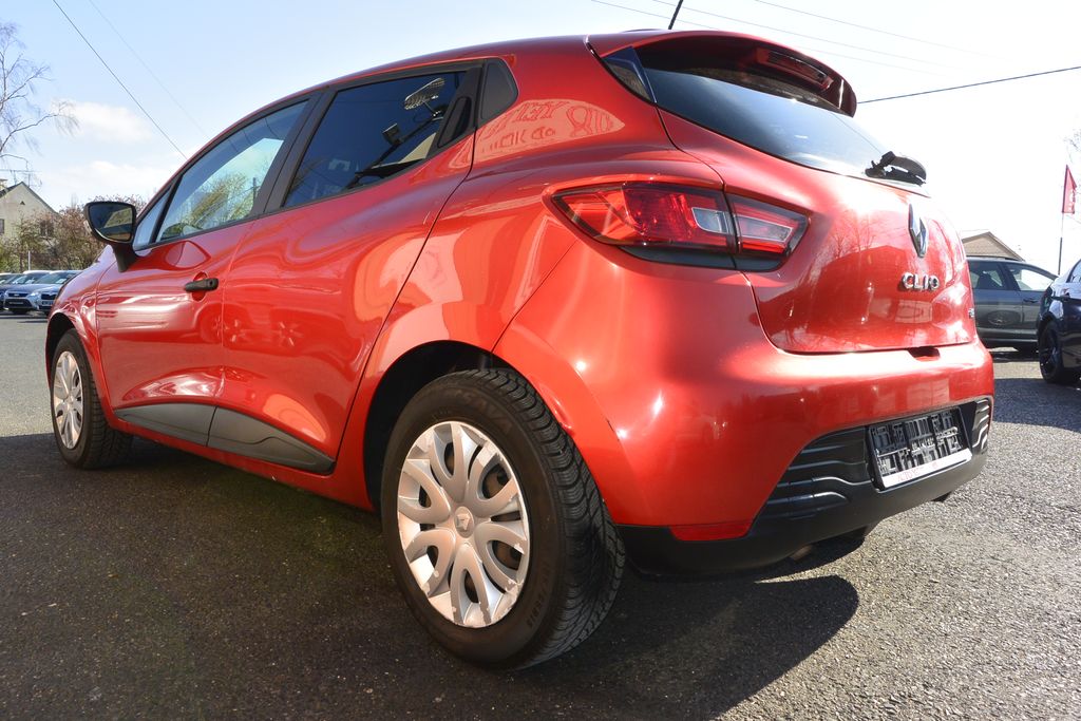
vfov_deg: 47.9
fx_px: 811
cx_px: 540
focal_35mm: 27
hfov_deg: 67.4
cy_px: 360
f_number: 7.1
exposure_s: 1/250
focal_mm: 10
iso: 160
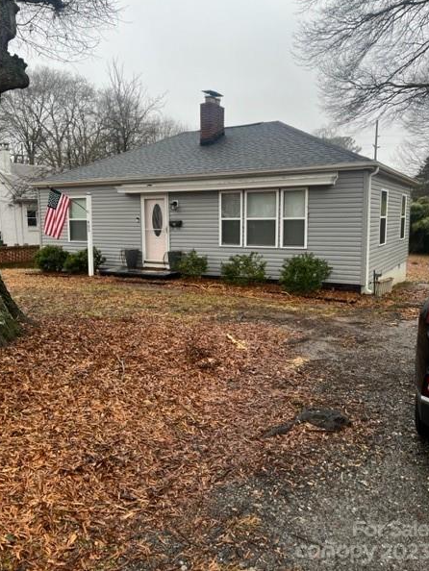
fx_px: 462
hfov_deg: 49.8
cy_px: 266
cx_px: 202
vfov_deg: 63.4
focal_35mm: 28
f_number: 1.6
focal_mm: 5.1
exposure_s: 1/169
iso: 40
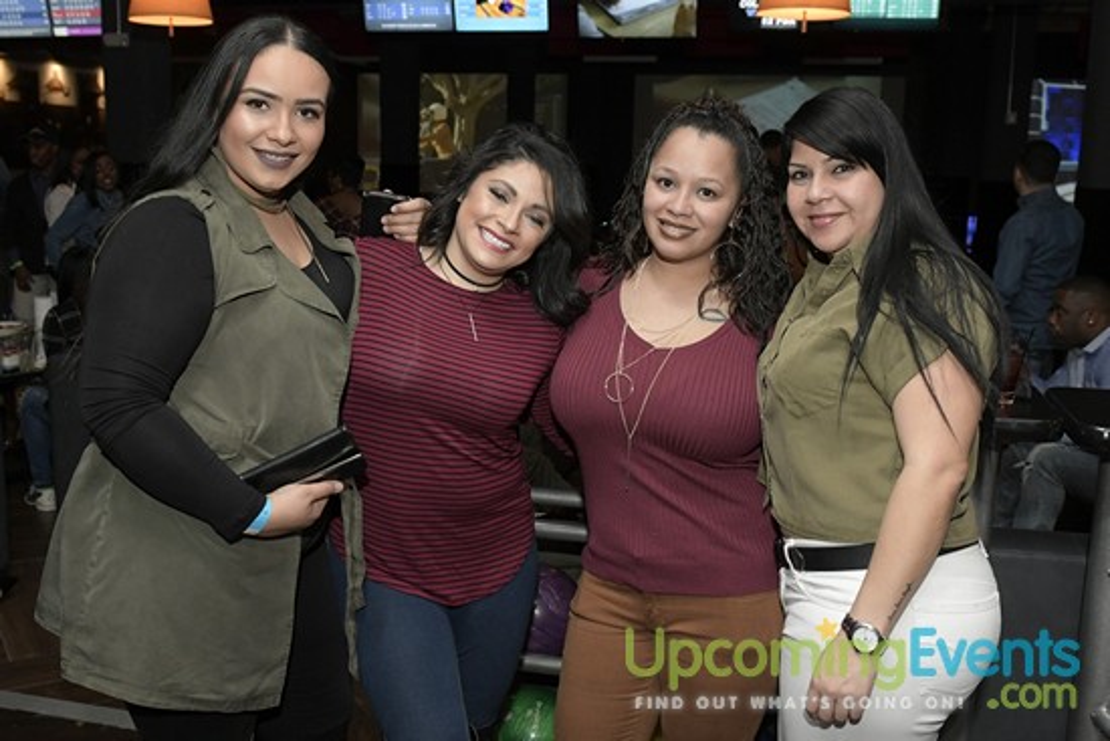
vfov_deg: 36.9
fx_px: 1110
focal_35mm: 36
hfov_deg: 53.1
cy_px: 370
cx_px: 555
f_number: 4.5
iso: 2000
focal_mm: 24
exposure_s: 1/100
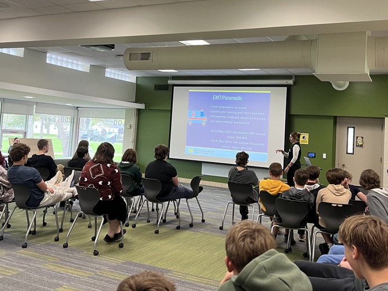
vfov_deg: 36.4
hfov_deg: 47.9
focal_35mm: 39
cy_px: 95
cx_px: 188
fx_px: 437
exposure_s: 1/60
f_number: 1.5
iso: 100
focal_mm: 5.7
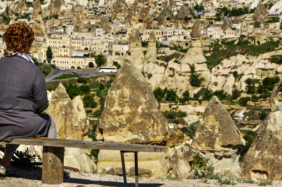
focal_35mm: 138
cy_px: 73
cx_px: 126
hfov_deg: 14.9
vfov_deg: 9.9
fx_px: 1077
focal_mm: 75
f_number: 10
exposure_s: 1/1250
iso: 200
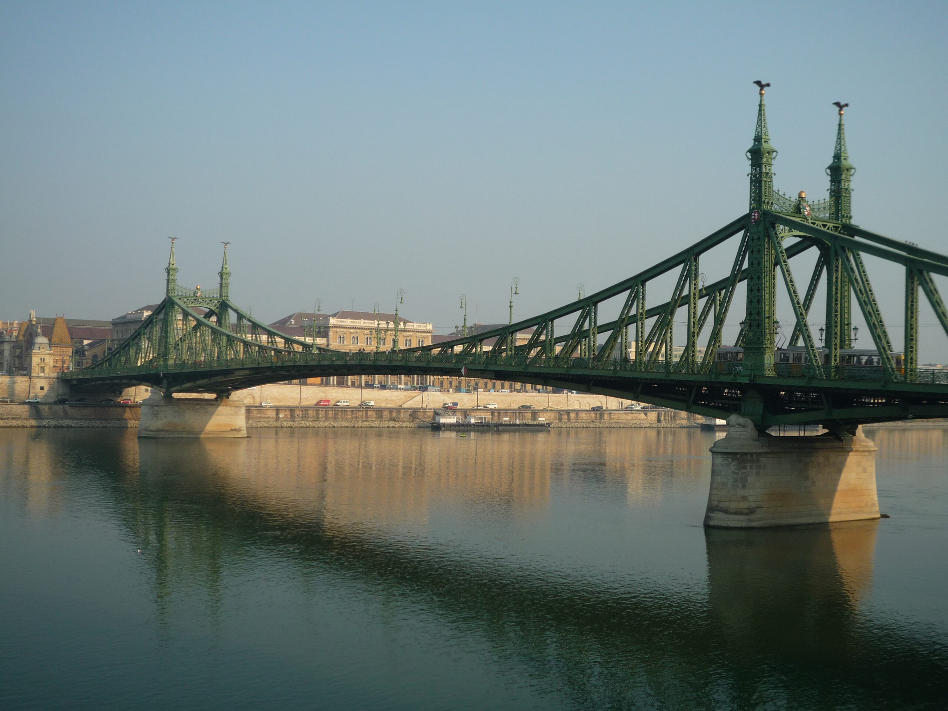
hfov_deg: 42.9
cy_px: 356
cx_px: 474
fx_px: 1205
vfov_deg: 32.9
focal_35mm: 44
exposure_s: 1/640
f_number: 4.3
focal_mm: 7.8
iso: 100
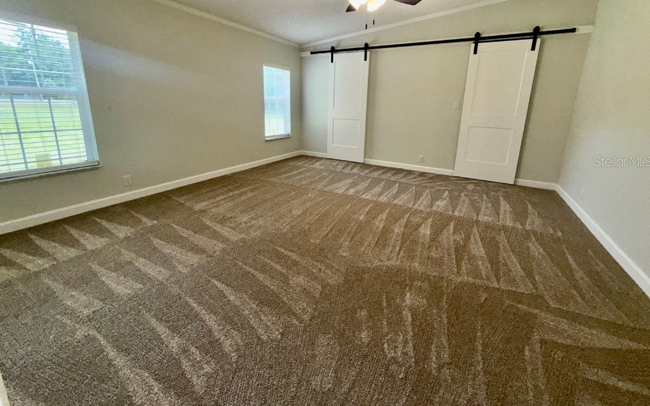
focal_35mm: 15
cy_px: 161
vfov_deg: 73.9
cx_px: 326
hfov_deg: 101.5
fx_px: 266
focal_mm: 2.22
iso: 64
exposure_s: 1/122
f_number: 2.2
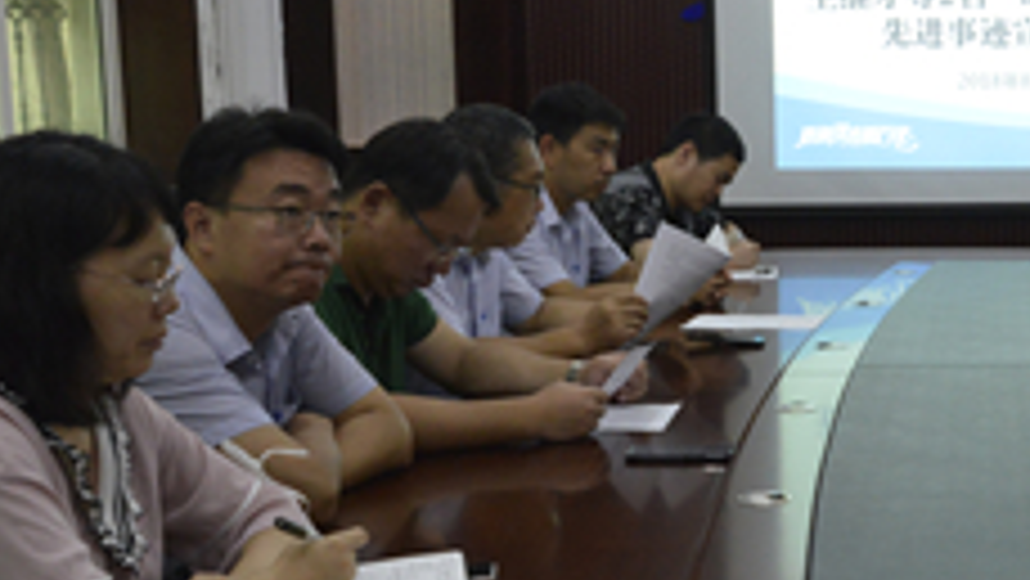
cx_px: 1026
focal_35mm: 66
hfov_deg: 29.8
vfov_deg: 18.2
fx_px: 1803
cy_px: 391
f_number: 6.3
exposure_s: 1/160
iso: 3200
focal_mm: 24
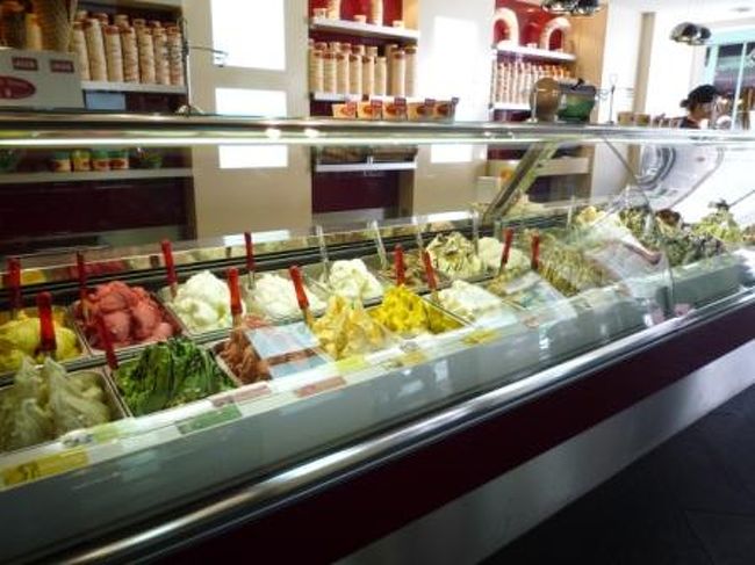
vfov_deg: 54.8
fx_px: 545
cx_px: 378
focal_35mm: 25
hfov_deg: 69.4
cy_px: 282
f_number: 2.8
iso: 125
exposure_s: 1/30
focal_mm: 4.4
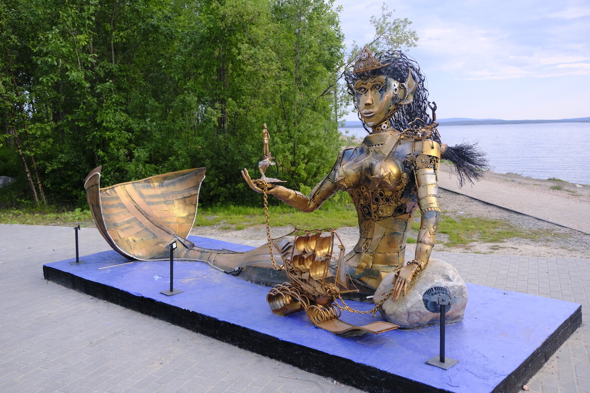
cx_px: 303
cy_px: 201
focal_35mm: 30
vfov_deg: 43.6
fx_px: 492
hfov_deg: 61.9
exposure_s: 1/300
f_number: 4
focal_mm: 19.2
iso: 800
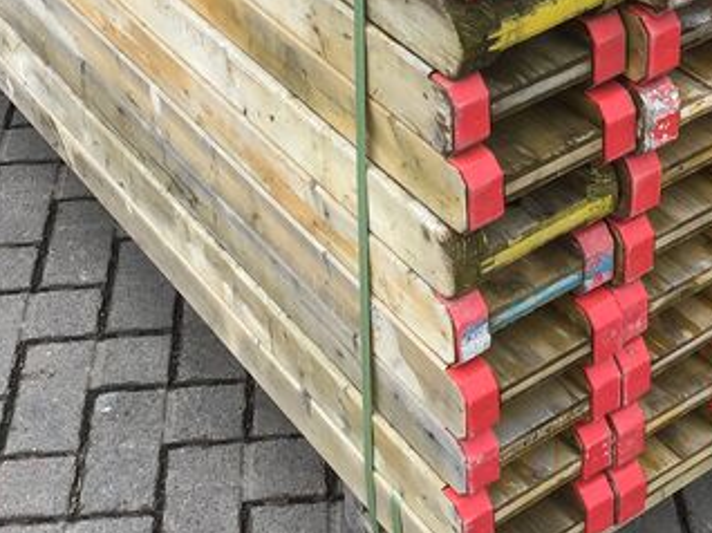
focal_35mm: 78
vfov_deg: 18.3
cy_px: -29
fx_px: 1603
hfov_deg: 25.0
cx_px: 405
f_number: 2.4
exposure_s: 1/100
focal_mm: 3.3
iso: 32
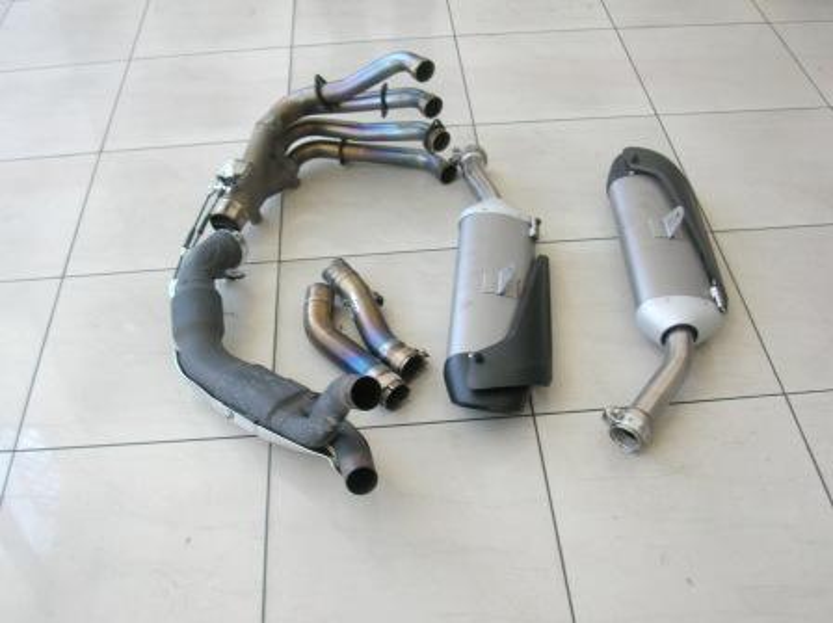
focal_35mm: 40
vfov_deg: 35.9
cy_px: 312
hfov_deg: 46.8
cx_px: 416
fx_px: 962
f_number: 3
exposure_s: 1/54
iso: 50
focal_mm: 6.6
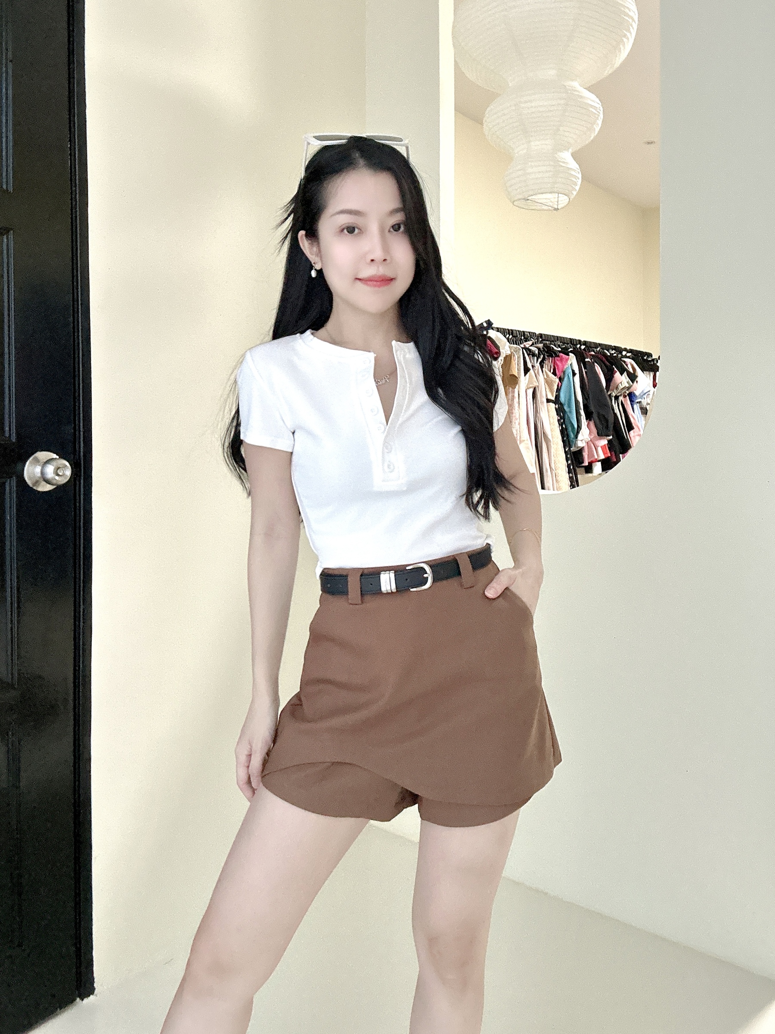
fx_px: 687
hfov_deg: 58.9
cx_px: 388
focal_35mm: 23
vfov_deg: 73.9
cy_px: 517
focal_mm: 2.69
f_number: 1.9
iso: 320
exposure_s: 1/51
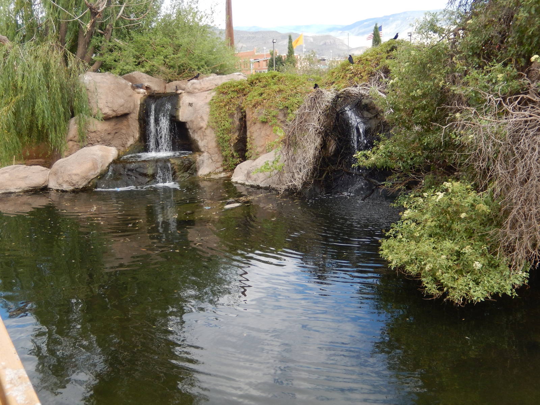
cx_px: 270
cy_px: 202
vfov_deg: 39.7
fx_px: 562
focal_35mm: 36
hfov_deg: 51.4
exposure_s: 1/200
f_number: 4
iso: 125
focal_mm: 6.5
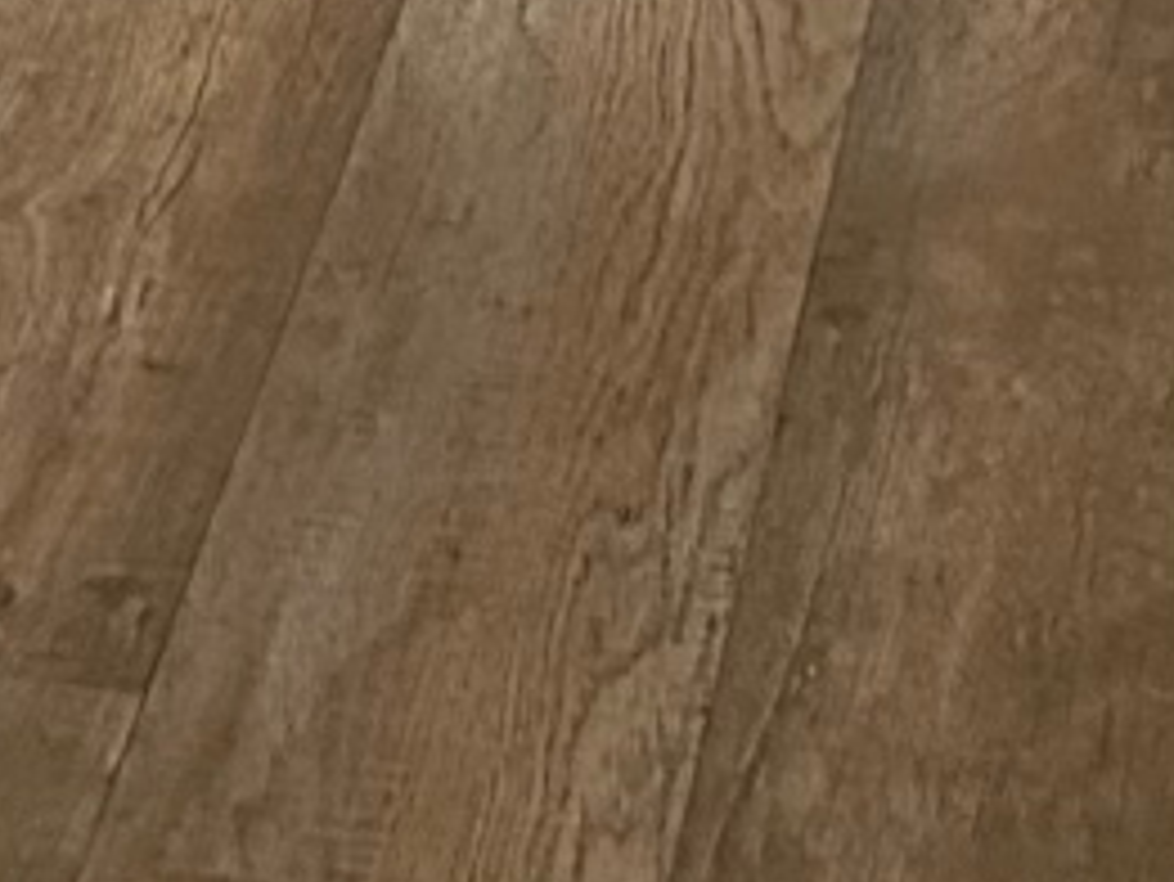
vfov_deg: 6.3
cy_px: -2426
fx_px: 6820
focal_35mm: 201
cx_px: 445
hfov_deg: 9.8
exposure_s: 1/60
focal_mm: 5.7
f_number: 1.5
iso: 400
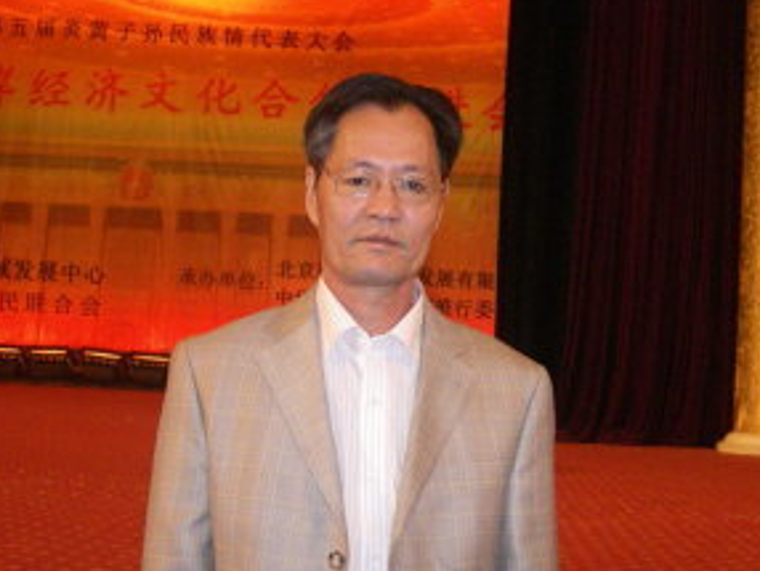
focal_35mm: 65
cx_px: 529
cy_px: 216
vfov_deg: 22.6
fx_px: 1428
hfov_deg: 29.5
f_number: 2.7
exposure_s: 1/50
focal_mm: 6.2
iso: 400
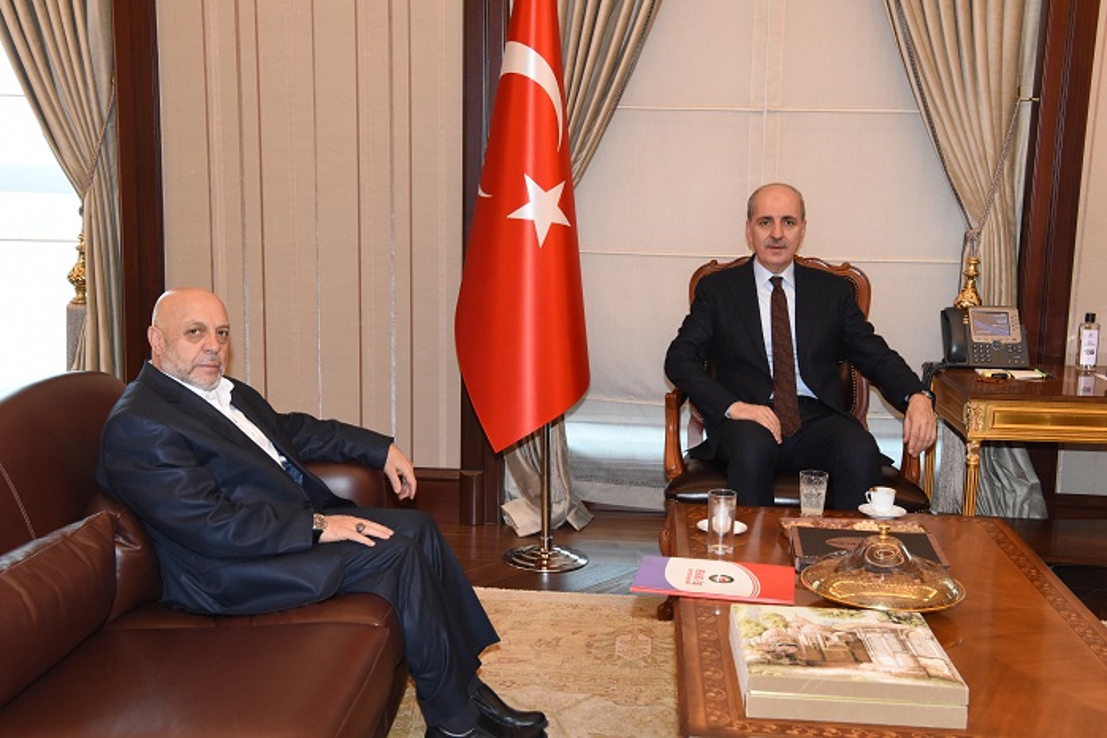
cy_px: 369
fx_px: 1414
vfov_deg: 29.2
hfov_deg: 42.7
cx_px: 554
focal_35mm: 46
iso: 3200
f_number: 10
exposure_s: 1/60
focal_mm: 46
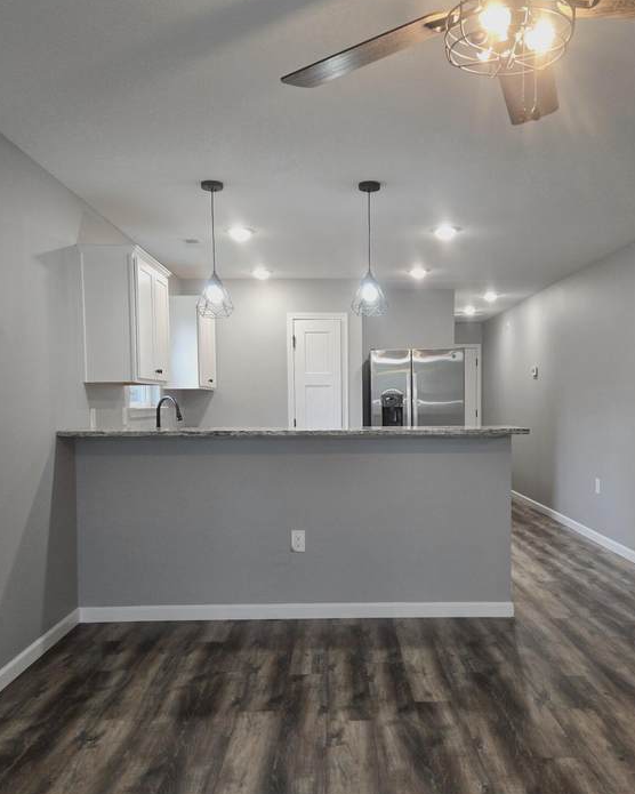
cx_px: 351
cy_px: 444
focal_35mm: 31
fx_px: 728
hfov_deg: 47.0
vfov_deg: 57.0
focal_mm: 5.4
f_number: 1.8
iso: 100
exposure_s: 1/60.2
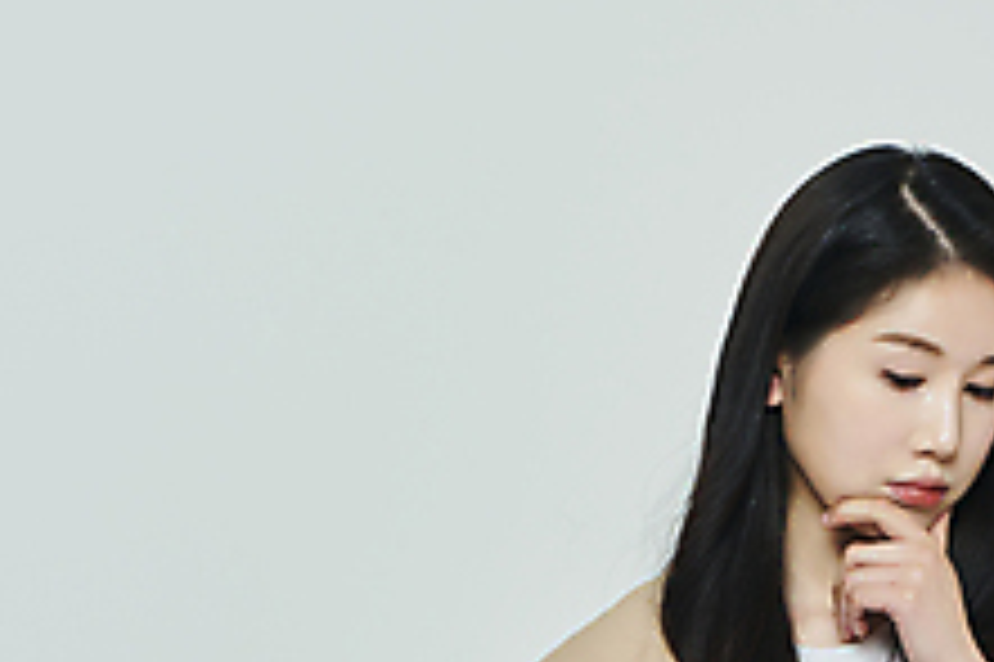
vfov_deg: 7.2
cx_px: 468
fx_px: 5242
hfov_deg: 10.8
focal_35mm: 190
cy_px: 662
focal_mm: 70
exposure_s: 1/125
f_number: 11
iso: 100
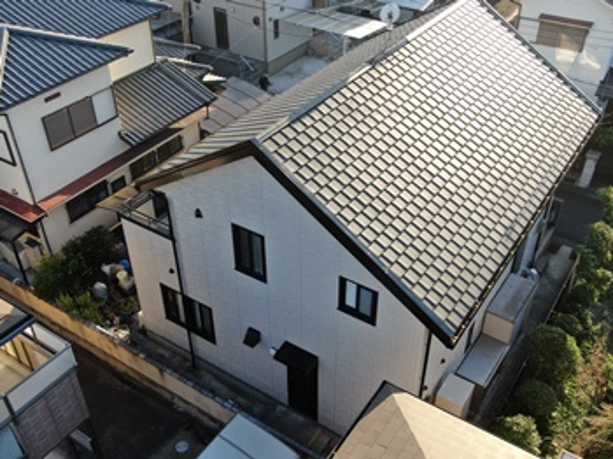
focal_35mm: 37
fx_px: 655
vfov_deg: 38.6
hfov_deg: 50.2
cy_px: 230
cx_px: 306
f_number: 3.4
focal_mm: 6.35
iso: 100
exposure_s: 1/200
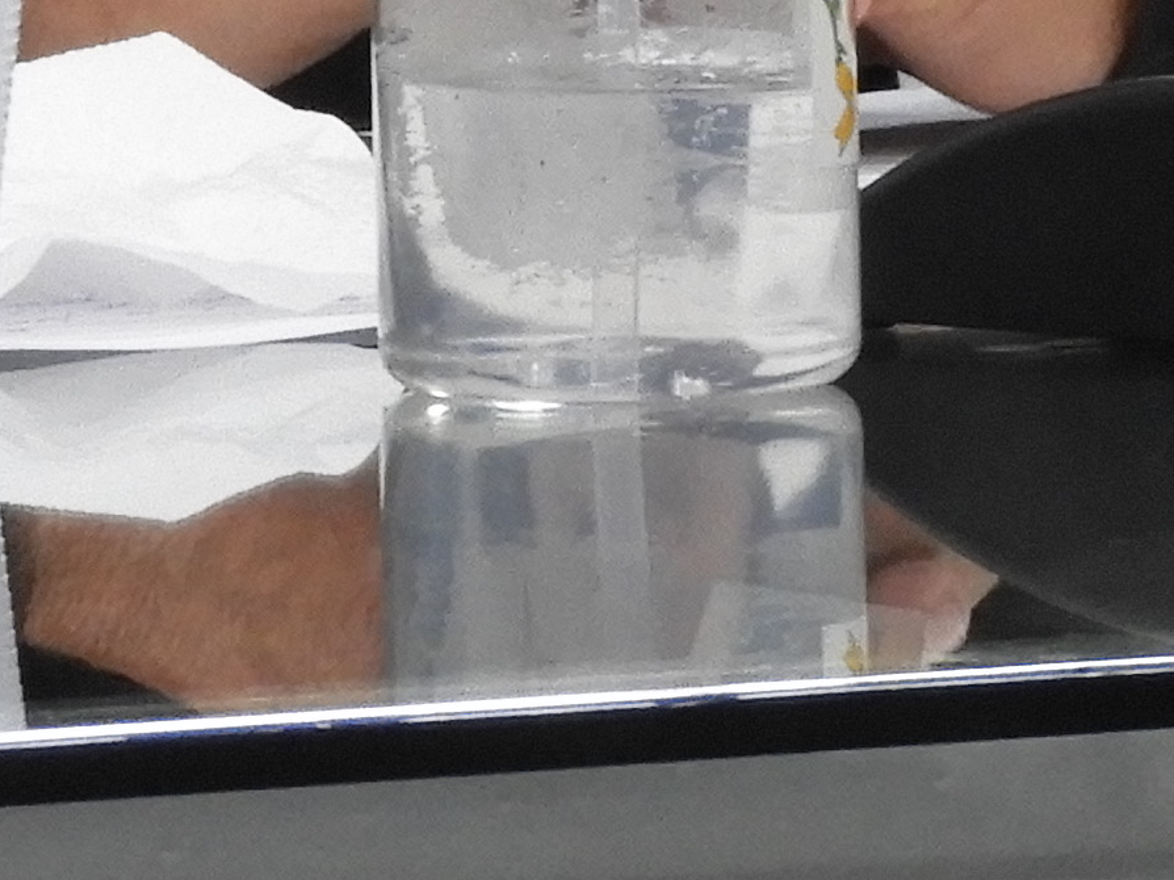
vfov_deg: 1.7
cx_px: 393
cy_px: -838
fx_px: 29498
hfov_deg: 2.3
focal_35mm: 870
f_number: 5.2
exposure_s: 1/20
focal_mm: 26.9
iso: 400
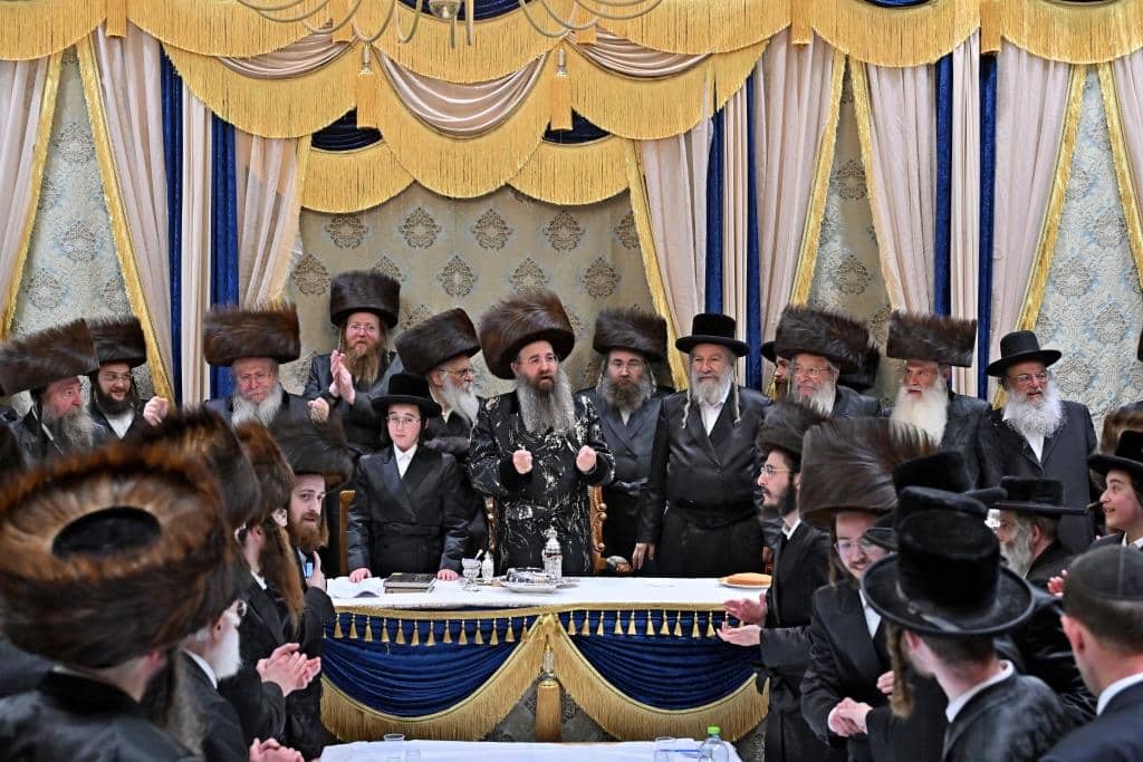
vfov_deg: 27.0
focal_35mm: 50
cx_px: 572
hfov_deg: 39.6
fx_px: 1588
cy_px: 381
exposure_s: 1/200
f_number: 4
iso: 1000
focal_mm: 50
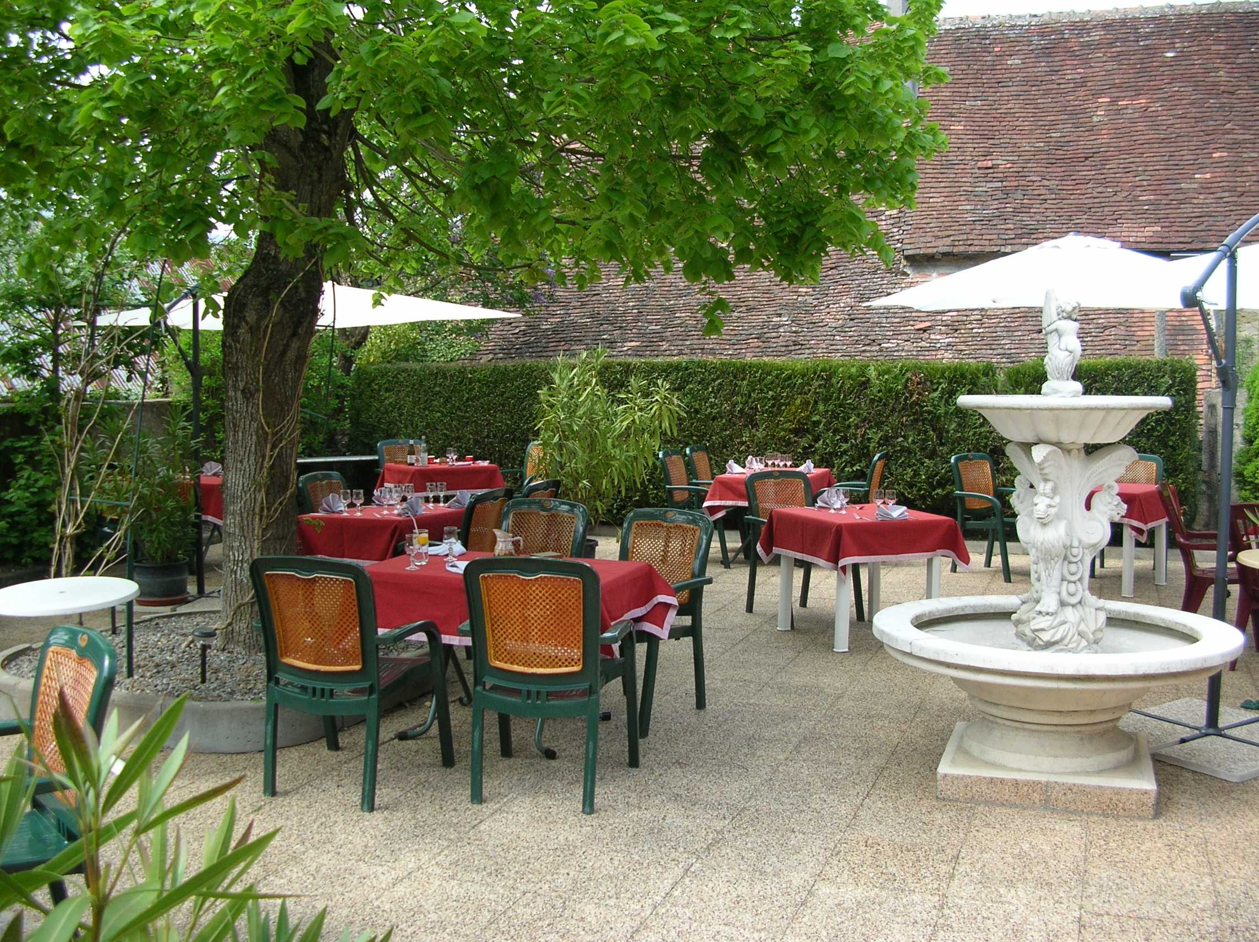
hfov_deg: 52.7
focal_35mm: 35
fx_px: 1272
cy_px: 471
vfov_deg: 40.6
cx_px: 630
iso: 50
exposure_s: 1/323
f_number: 2.8
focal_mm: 5.8
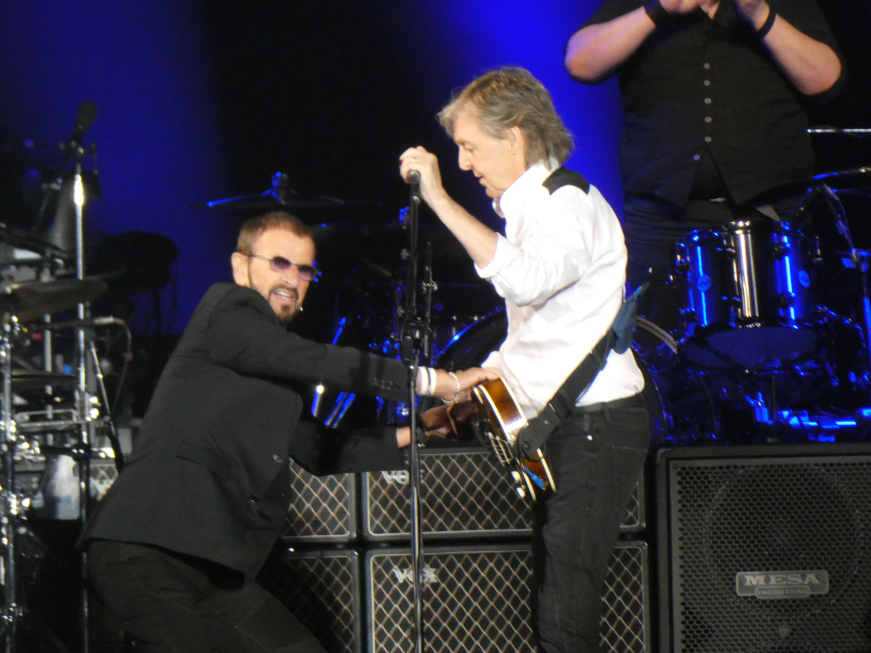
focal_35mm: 720
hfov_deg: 2.8
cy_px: 326
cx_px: 436
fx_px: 18116
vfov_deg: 2.1
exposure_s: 1/125
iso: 640
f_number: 6.4
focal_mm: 129
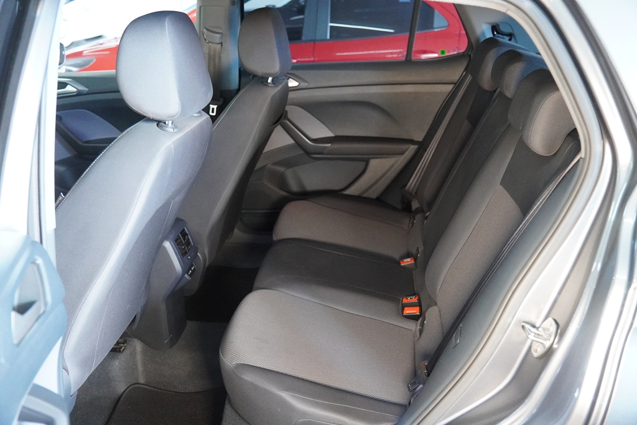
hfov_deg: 57.2
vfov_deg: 40.0
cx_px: 318
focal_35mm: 33
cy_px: 212
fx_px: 584
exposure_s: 1/160
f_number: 2.8
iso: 5000
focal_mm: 22
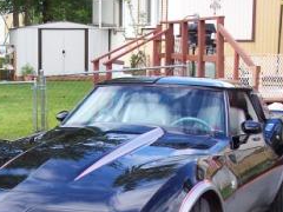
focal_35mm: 99
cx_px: 84
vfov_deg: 14.8
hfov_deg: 19.7
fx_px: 809
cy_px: 193
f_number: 3.4
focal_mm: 8.6
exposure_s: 1/250
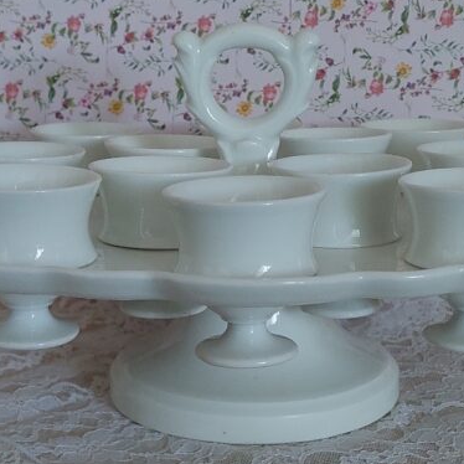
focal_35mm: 34
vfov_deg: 48.2
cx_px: 248
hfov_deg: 48.4
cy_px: 273
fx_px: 516
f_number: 1.8
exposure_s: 1/50
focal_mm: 5.23
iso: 250
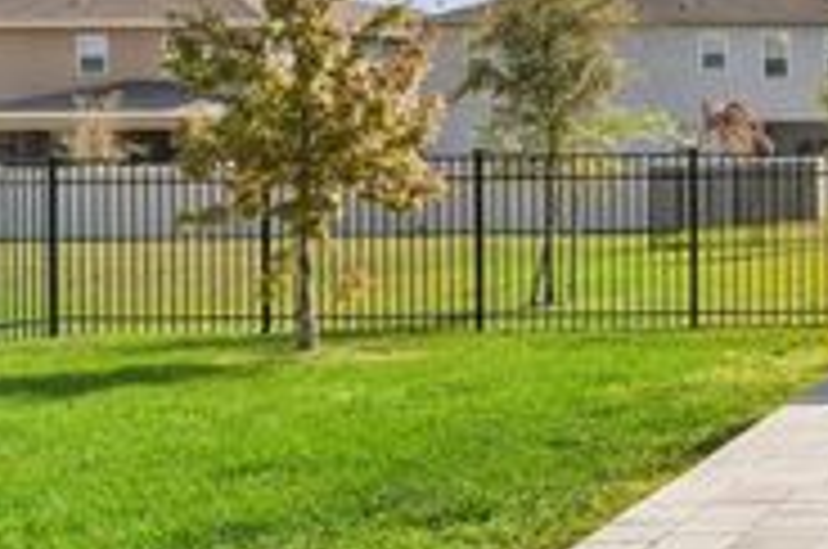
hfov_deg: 23.1
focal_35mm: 72
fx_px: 1655
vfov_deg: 18.7
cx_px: 1222
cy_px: 142
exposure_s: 1/200
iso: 100
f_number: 11
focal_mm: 18.8
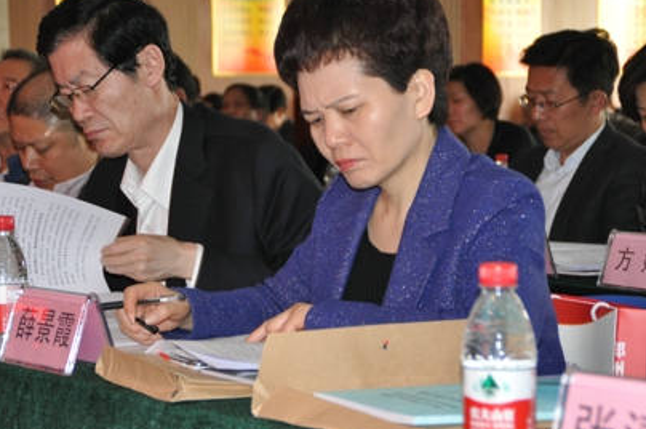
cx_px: 265
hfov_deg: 19.7
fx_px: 1863
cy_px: 181
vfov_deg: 13.1
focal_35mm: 104
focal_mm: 56
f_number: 5
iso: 800
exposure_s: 1/60
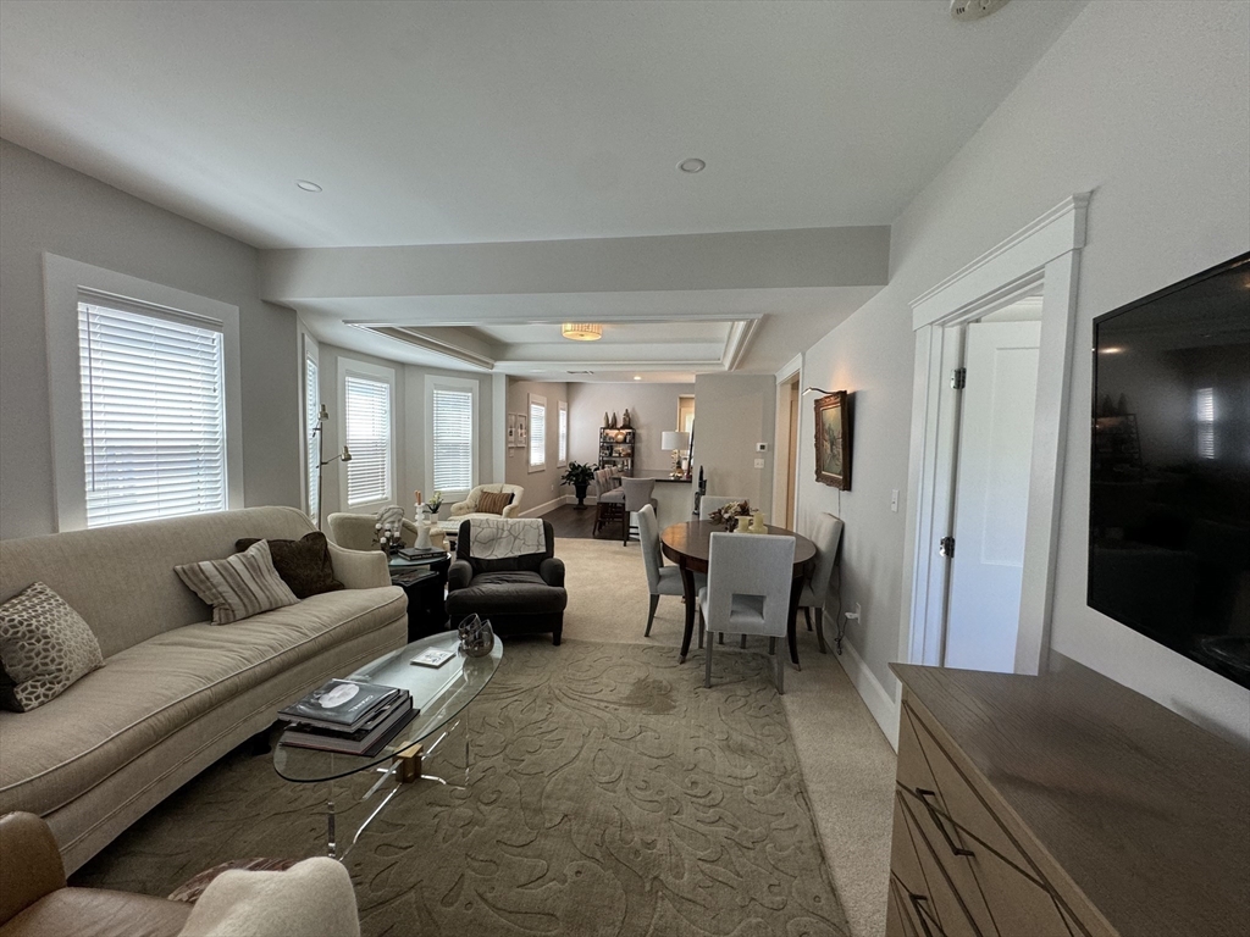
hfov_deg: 102.1
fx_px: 506
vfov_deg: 85.7
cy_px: 468
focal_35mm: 14
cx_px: 625
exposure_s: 1/120
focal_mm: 2.22
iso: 125
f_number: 2.2
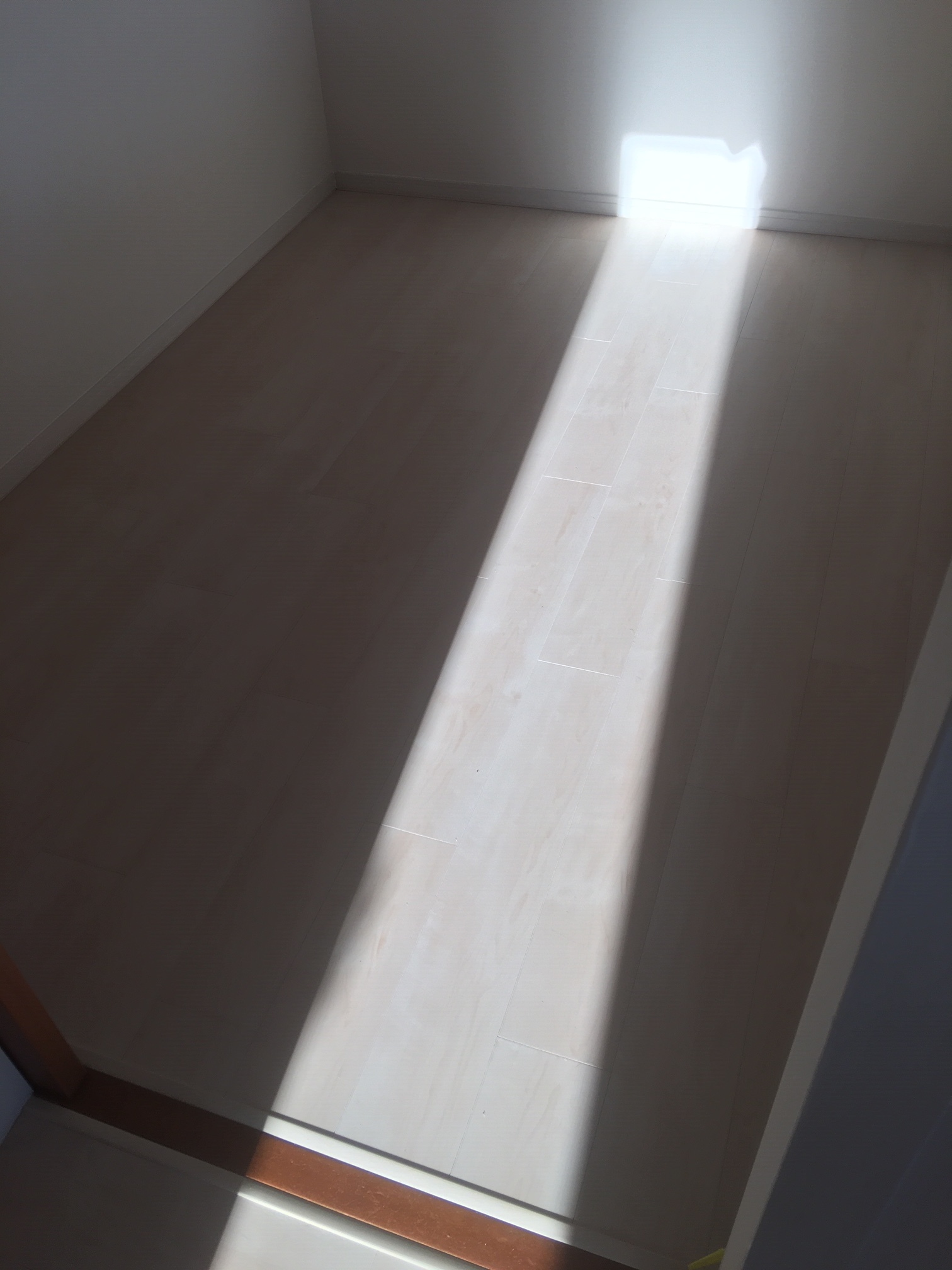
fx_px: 1063
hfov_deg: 48.2
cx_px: 476
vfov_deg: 61.7
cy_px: 635
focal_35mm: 29
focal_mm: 4.15
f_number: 2.2
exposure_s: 1/214
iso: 25
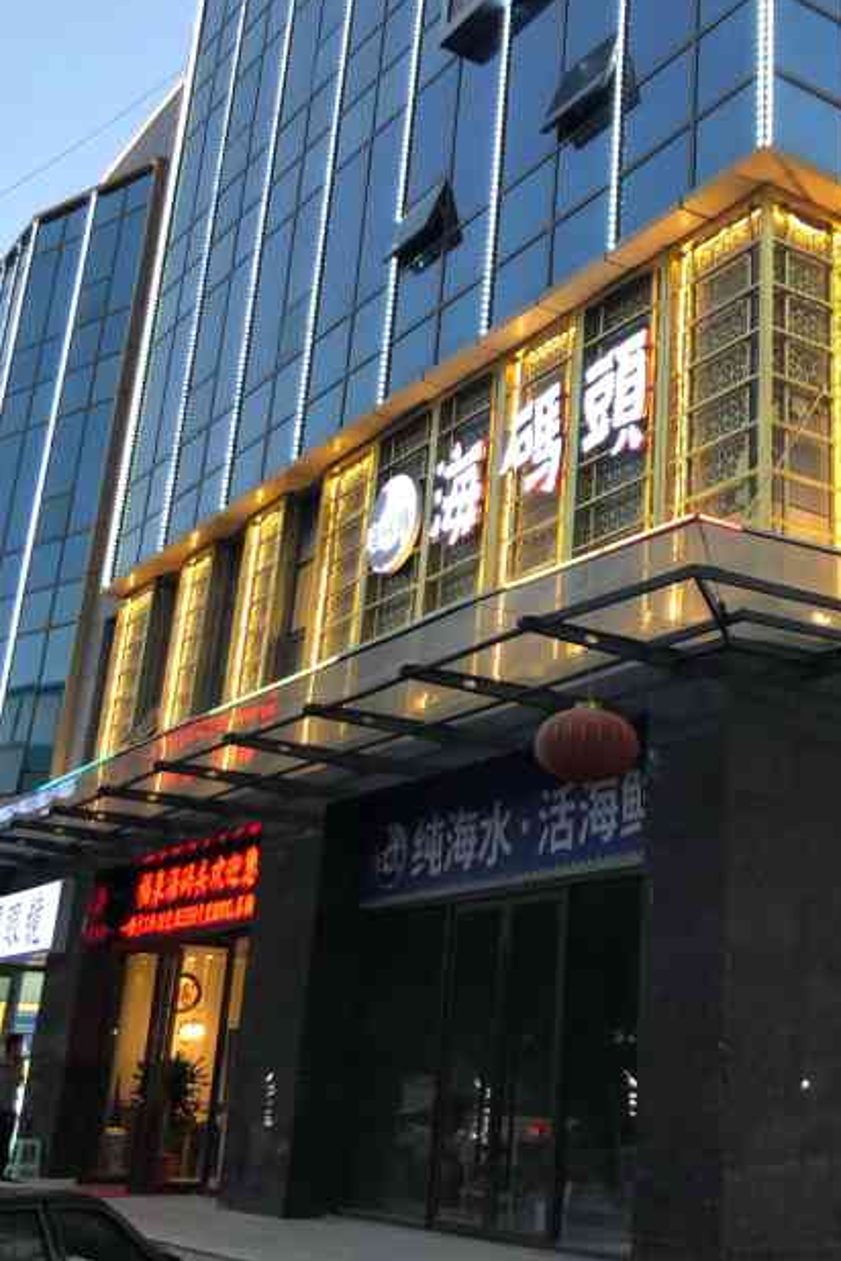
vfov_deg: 44.3
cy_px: 517
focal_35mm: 44
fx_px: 1542
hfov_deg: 30.1
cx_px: 616
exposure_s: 1/33
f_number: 1.8
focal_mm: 3.99
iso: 40
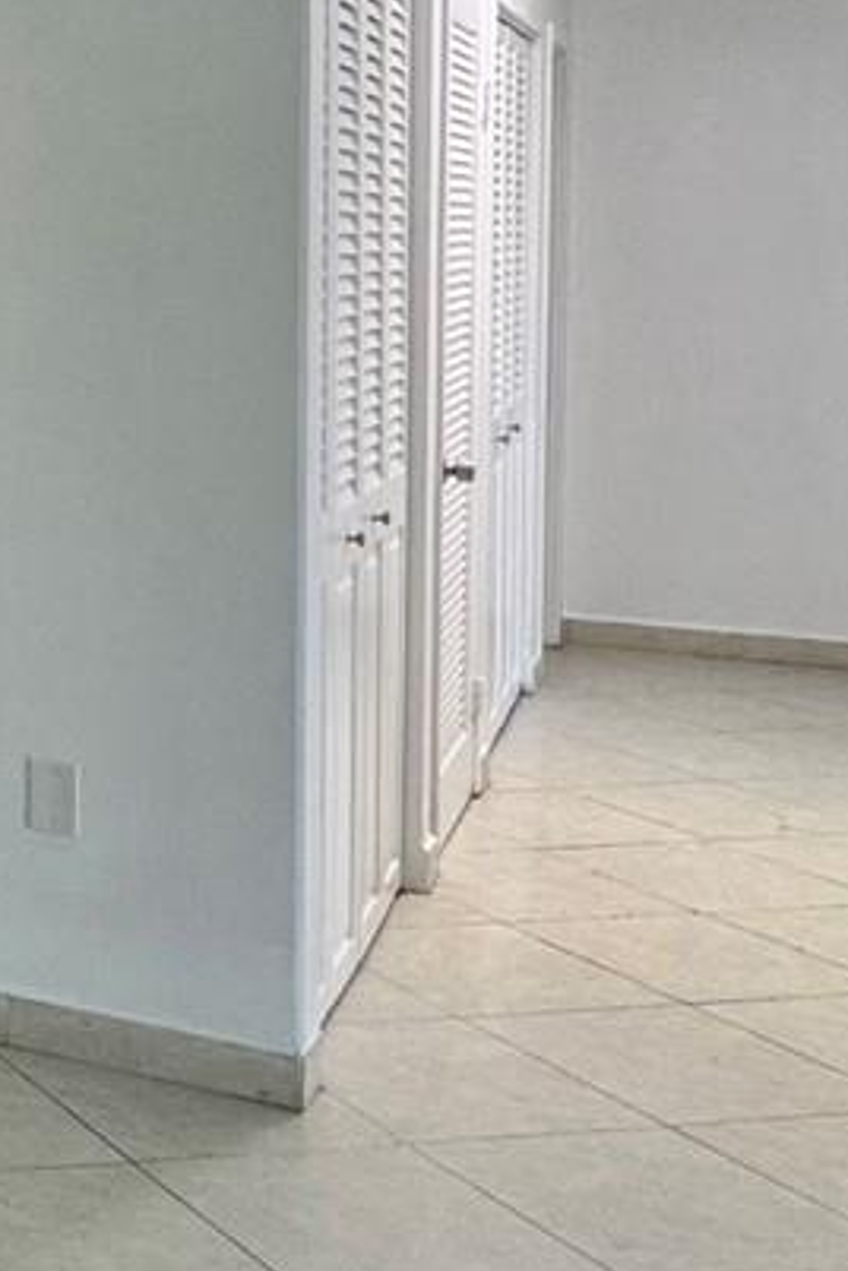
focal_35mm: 58
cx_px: -775
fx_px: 2049
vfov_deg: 33.9
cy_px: 348
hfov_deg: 17.7
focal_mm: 2.22
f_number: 2.2
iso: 125
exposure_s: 1/120
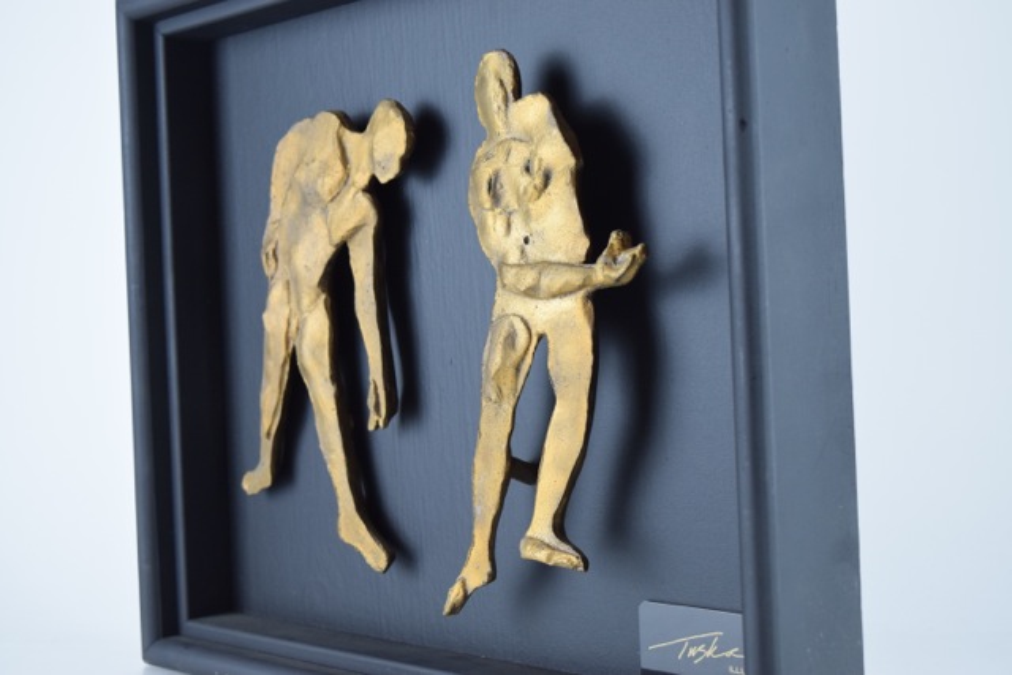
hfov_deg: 36.9
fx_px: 1518
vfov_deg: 25.1
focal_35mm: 54
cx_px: 506
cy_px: 338
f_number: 5.6
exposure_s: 1/125
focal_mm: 36
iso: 800
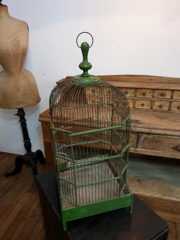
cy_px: 120
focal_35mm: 26
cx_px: 90
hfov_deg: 53.1
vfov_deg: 67.3
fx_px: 180
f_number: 1.5
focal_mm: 4.3
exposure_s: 1/50
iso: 320
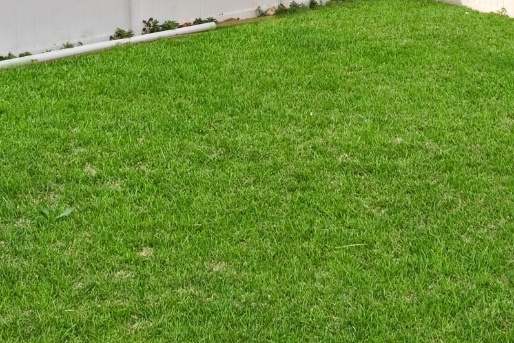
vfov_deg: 30.9
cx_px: 258
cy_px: -74
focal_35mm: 36
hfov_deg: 53.1
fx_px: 514
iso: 800
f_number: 10
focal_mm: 14
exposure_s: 1/250
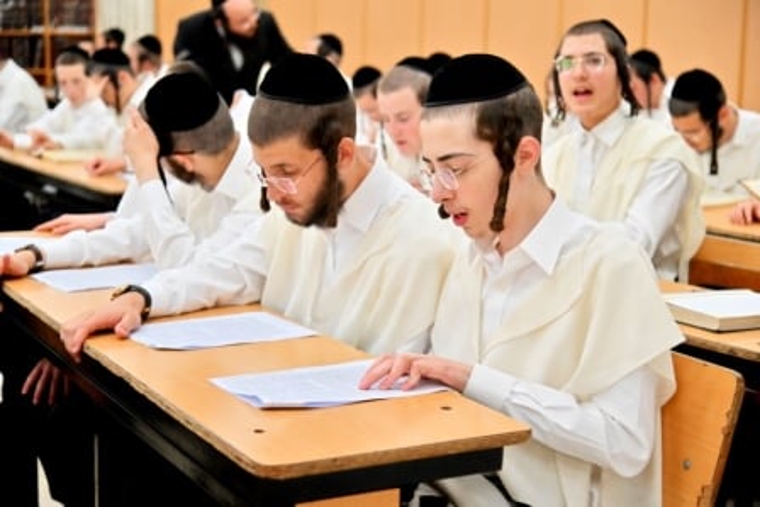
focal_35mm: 65
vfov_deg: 20.9
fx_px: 1373
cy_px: 254
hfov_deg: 30.9
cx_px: 380
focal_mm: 65
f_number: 4
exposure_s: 1/320
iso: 1250
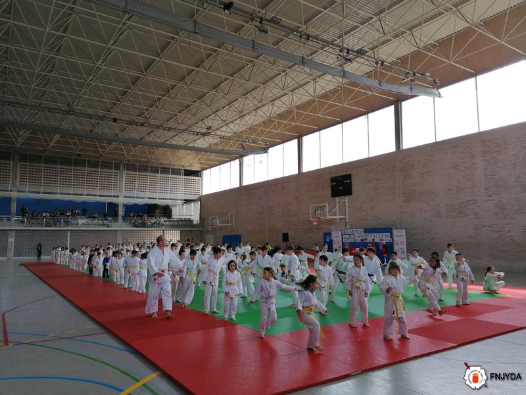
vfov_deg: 51.4
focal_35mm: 27
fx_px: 410
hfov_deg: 65.3
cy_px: 198
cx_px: 263
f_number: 1.8
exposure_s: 1/134
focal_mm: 4.75
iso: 50
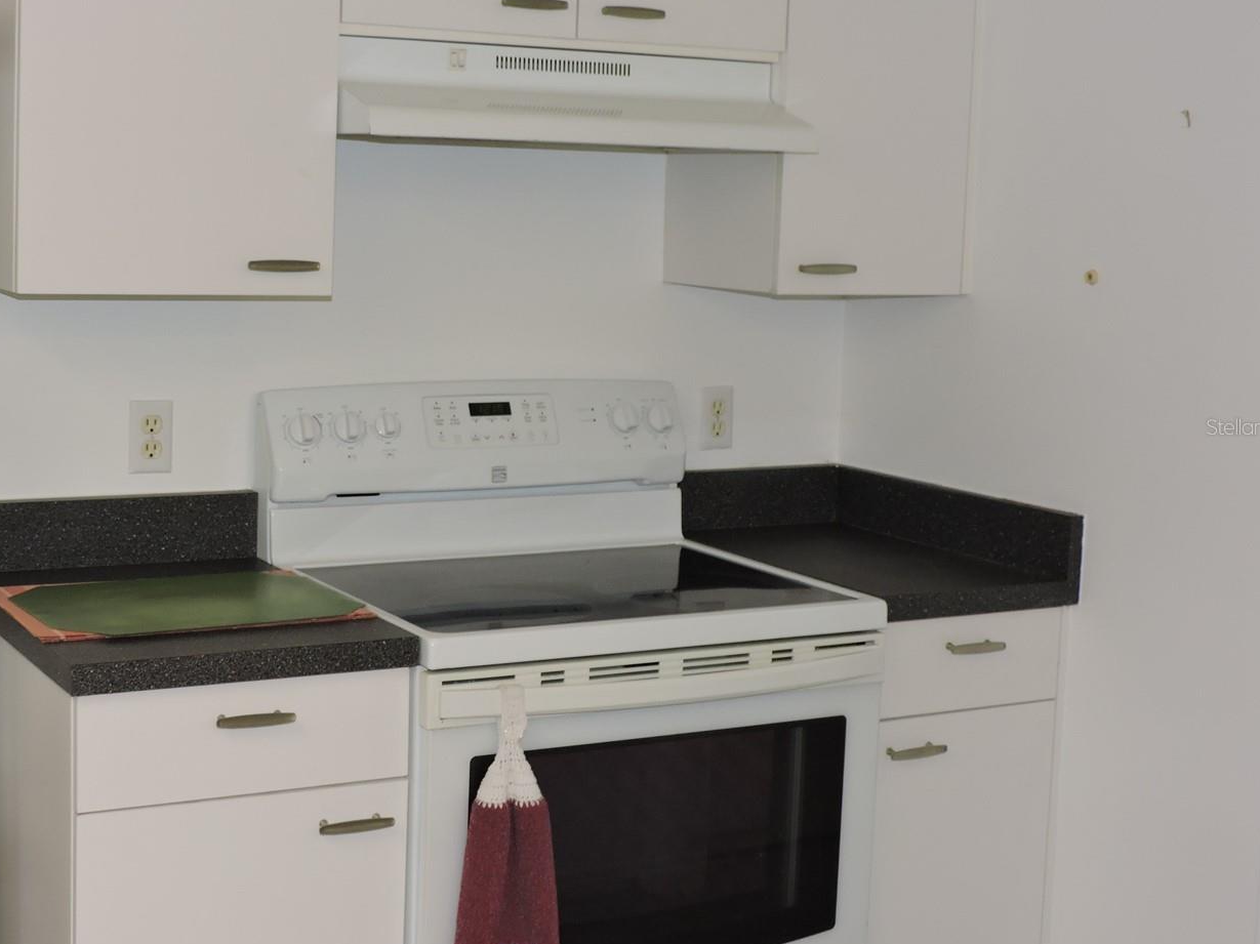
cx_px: 483
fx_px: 2038
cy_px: 426
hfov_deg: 34.2
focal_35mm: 56
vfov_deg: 26.1
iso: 200
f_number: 3.4
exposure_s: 1/30
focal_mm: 7.7
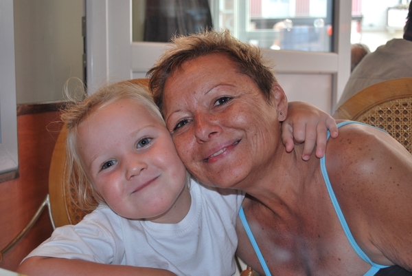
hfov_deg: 41.1
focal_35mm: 48
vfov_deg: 28.1
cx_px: 206
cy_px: 138
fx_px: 550
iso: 200
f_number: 4.8
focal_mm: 32
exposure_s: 1/60
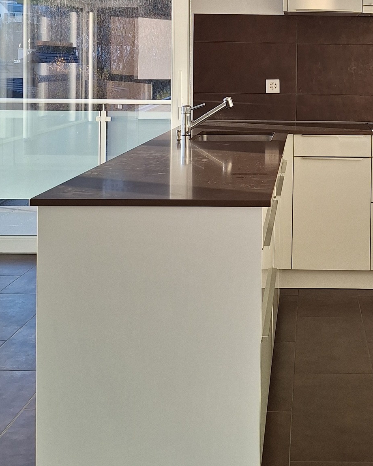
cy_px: 80
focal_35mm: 50
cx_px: 317
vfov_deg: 35.9
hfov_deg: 29.3
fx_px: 690
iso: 40
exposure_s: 1/149
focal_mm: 5.54
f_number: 1.8
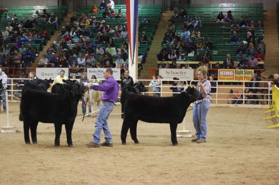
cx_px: 140
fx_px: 639
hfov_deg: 24.6
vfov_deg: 16.5
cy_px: 92
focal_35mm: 82
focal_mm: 55
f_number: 5.6
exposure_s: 1/10
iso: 800
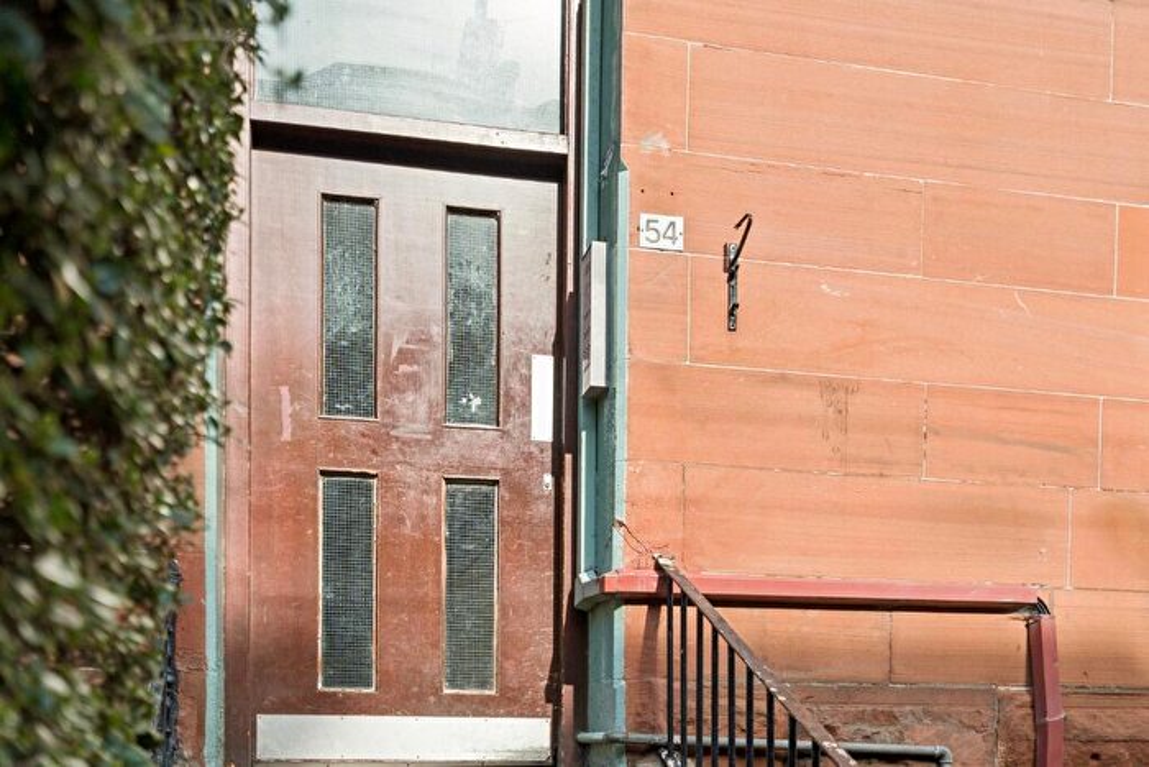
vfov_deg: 37.9
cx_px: 574
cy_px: 384
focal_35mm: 35
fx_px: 1117
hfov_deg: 54.4
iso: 800
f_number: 4
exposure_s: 1/6400
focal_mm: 35
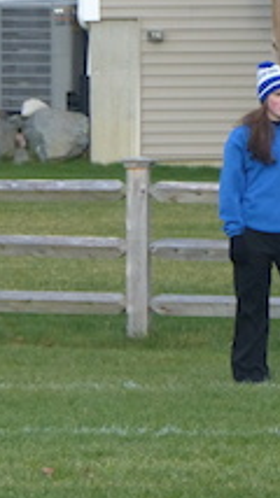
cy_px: 393
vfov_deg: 3.5
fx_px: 8203
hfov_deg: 2.0
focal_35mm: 620
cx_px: 318
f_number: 2.8
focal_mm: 41.1
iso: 400
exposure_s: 1/500
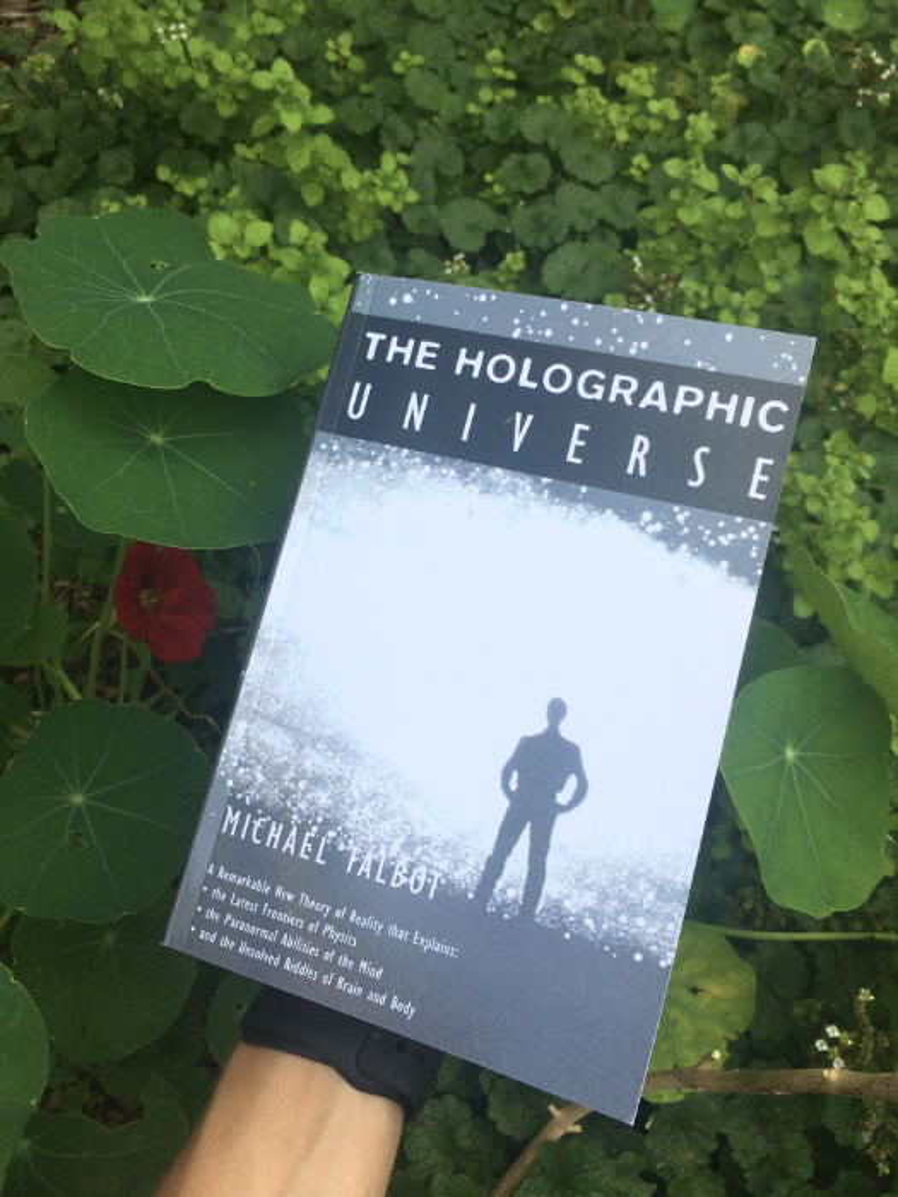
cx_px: 449
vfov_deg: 61.7
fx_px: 1003
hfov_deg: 48.2
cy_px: 598
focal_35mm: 29
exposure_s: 1/605
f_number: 2.2
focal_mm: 4.2
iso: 25
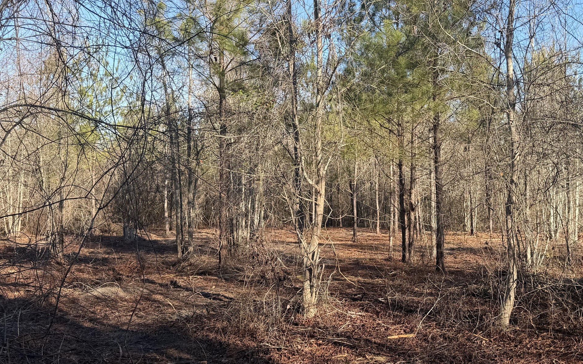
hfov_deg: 47.4
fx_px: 651
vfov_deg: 31.2
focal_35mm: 41
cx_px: 393
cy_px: 162
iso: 80
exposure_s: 1/1337
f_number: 1.78
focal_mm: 6.76
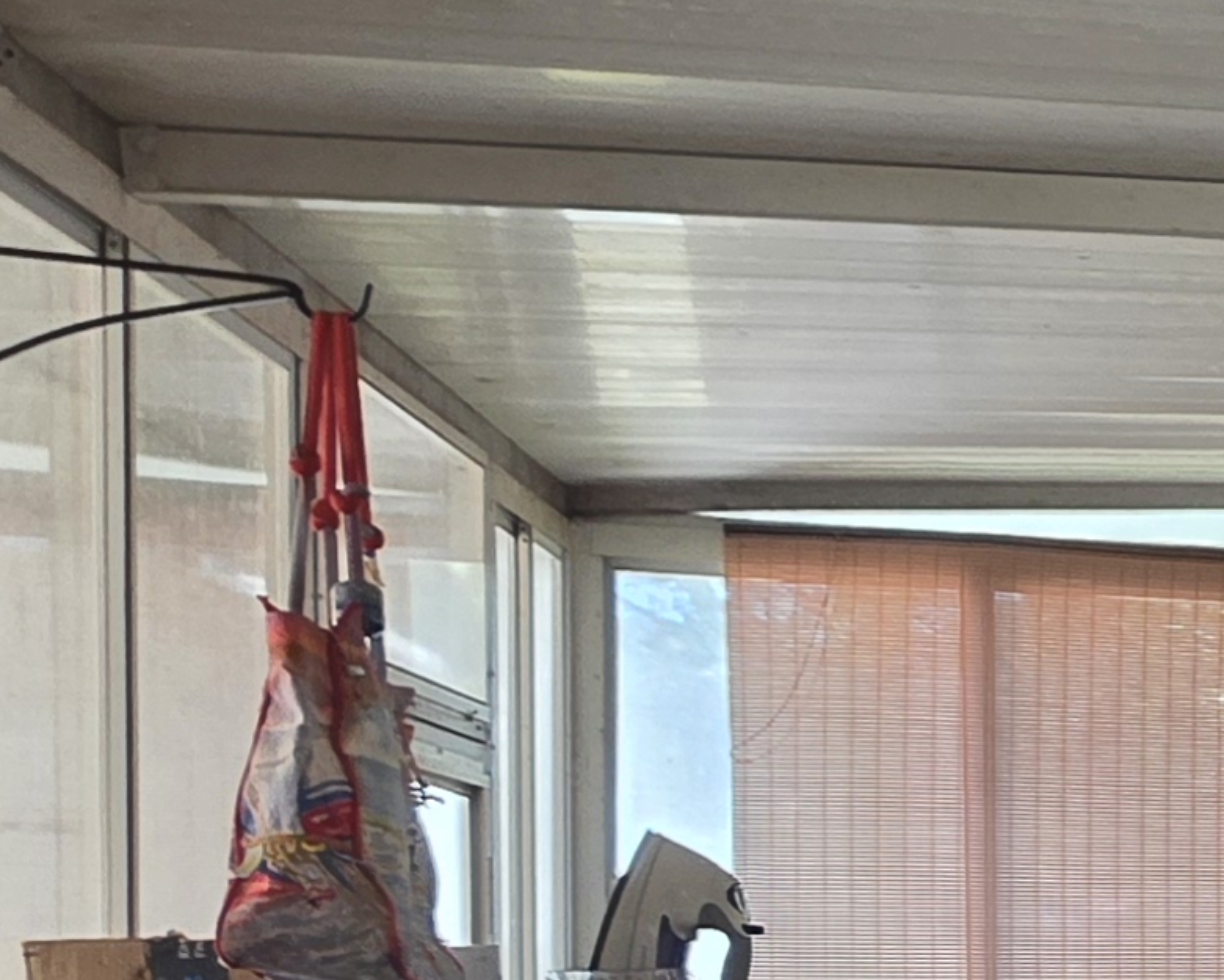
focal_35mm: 65
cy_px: 1029
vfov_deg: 22.4
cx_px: 2238
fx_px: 2355
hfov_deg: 20.2
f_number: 1.9
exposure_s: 1/120
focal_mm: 2.2
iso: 100
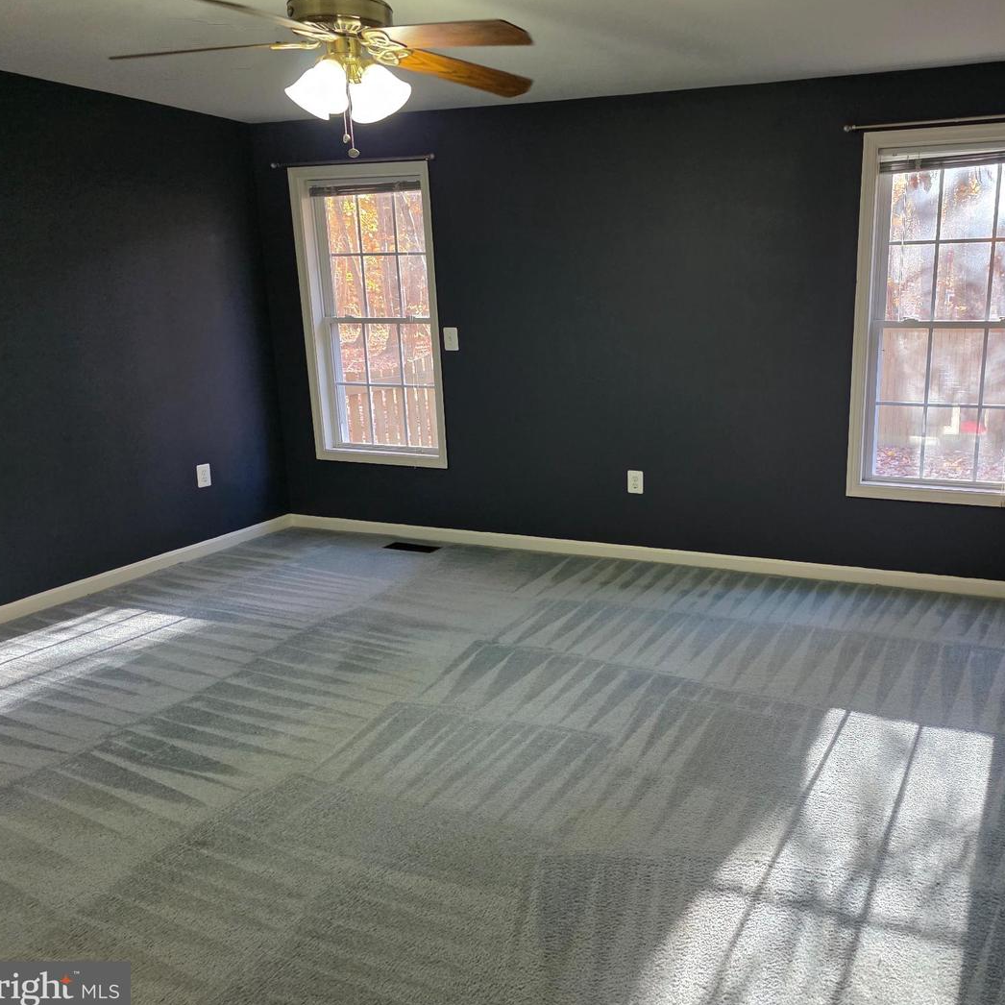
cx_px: 653
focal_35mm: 28
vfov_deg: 57.3
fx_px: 920
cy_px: 498
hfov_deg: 56.3
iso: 400
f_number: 1.7
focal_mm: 6.3
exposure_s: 1/120
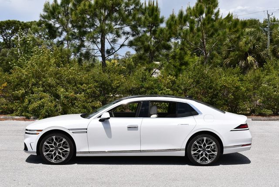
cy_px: 94
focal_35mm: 48
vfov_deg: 28.1
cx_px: 140
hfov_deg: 41.1
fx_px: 372
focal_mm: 24
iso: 100
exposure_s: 1/320
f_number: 9
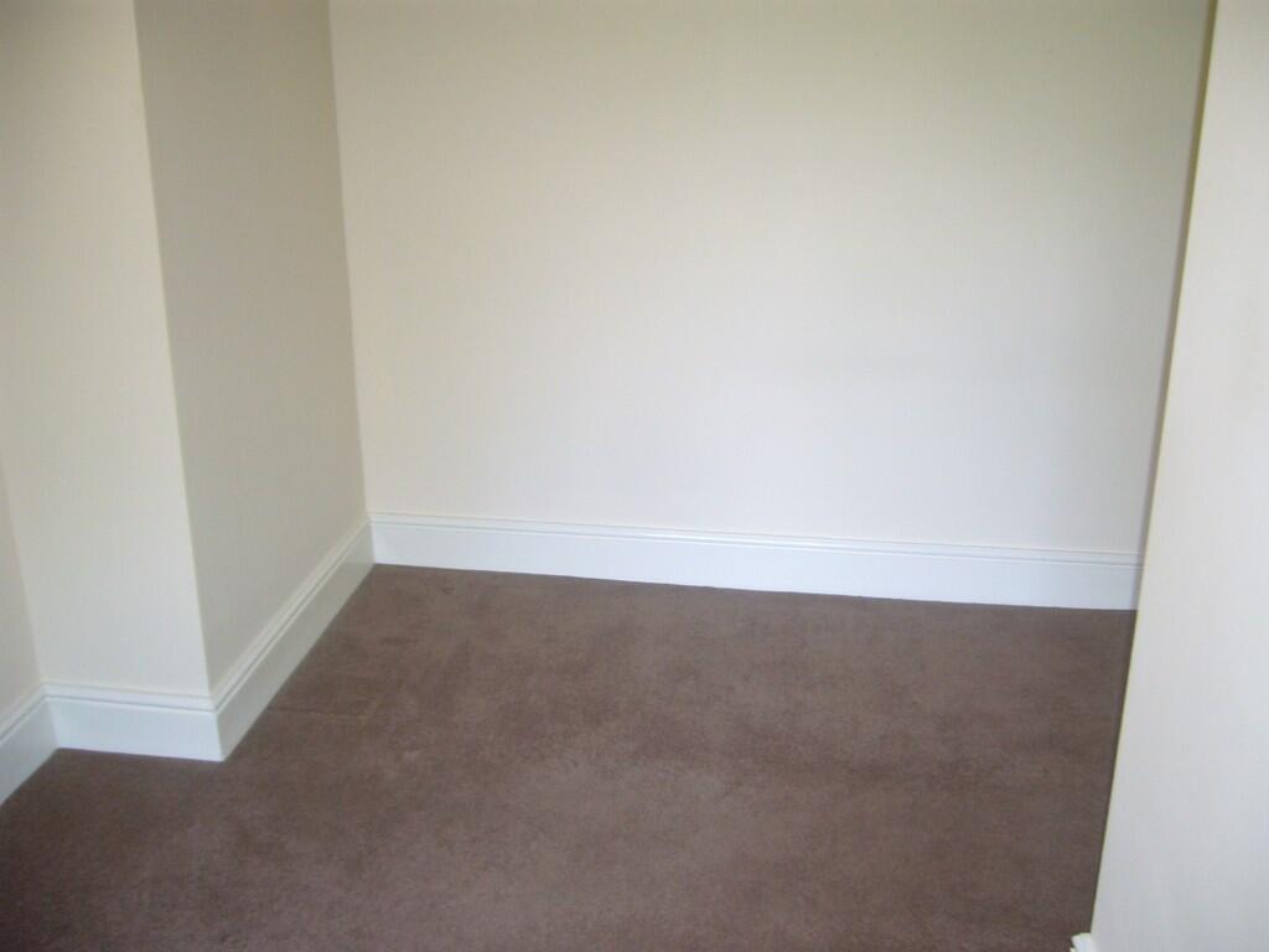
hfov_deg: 52.6
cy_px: 476
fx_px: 1283
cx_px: 634
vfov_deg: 40.7
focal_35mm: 35
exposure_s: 1/30
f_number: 2.8
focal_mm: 5.8
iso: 160
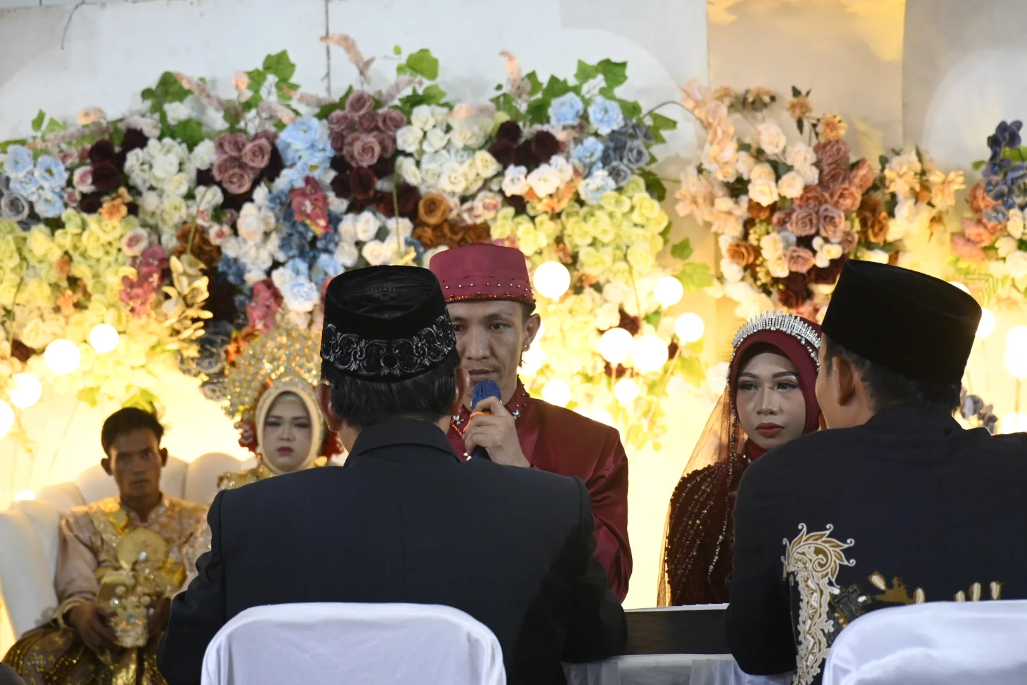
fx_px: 2139
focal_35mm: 75
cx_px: 514
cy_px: 342
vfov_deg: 18.2
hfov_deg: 27.0
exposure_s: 1/125
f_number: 4.5
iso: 3200
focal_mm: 50
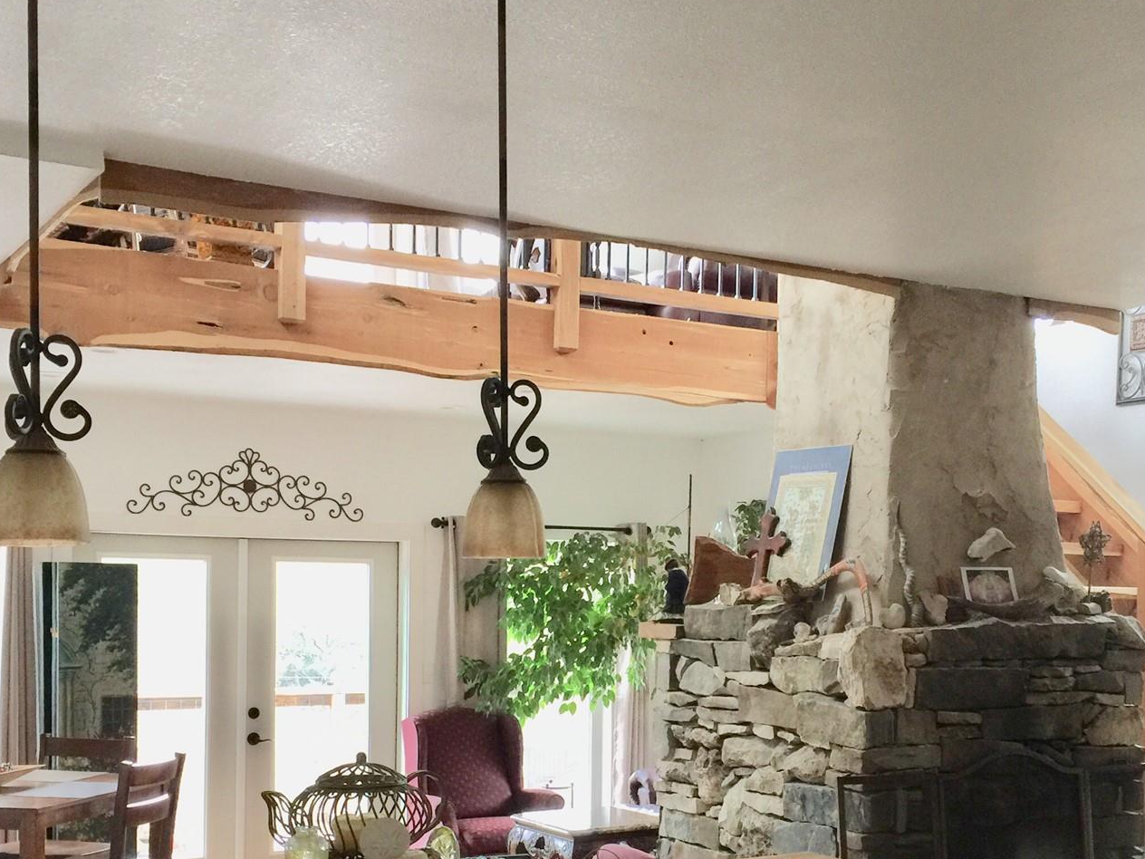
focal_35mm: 47
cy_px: 642
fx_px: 1555
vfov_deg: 30.4
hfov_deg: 40.3
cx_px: 655
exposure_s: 1/15
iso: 50
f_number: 2.2
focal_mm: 4.15
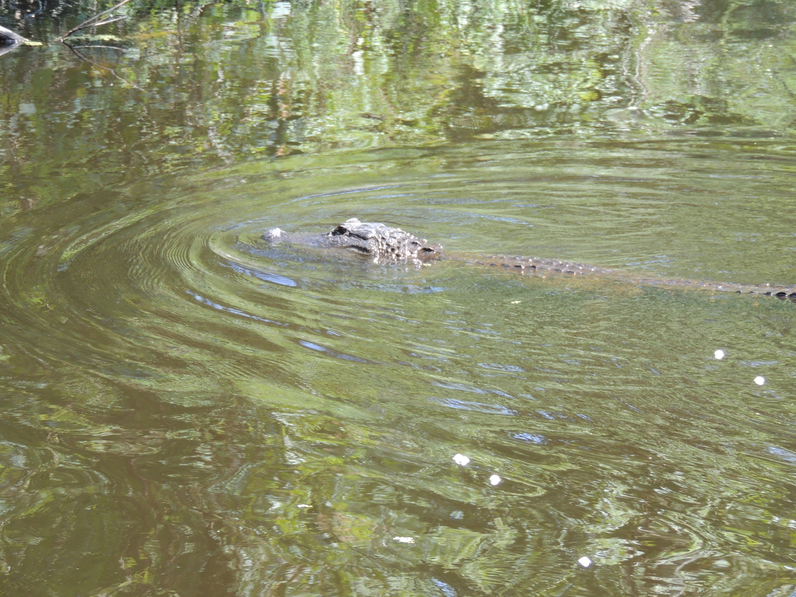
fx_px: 3909
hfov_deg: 11.6
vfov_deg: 8.7
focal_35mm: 170
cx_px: 398
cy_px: 298
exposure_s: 1/125
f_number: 4.5
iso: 220
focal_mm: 30.3
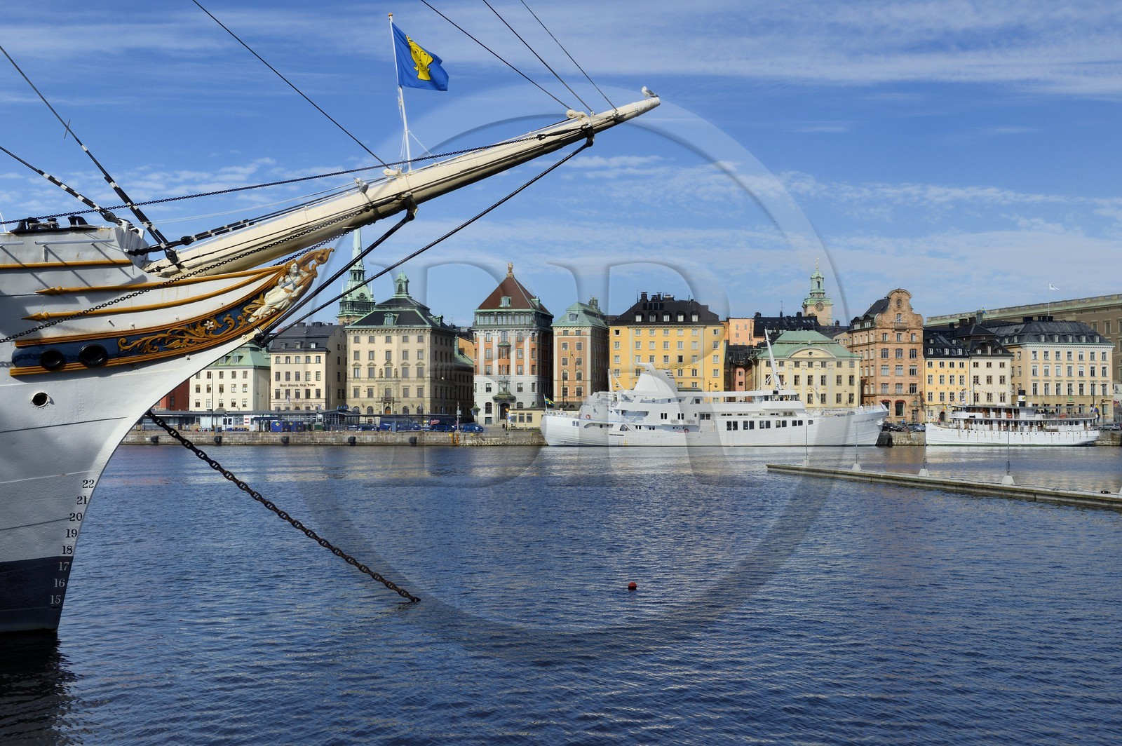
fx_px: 1183
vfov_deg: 35.0
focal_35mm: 38
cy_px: 373
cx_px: 561
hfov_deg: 50.7
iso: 200
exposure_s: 1/250
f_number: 16
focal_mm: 38
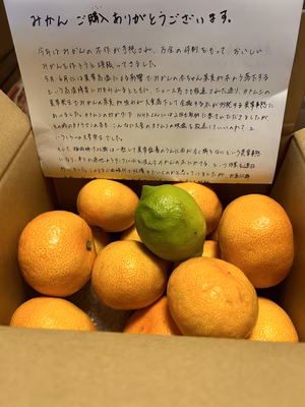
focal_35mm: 26
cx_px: 152
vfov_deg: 67.3
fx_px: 305
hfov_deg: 53.1
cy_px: 204
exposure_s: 1/50
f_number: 1.5
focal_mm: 5.7
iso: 200
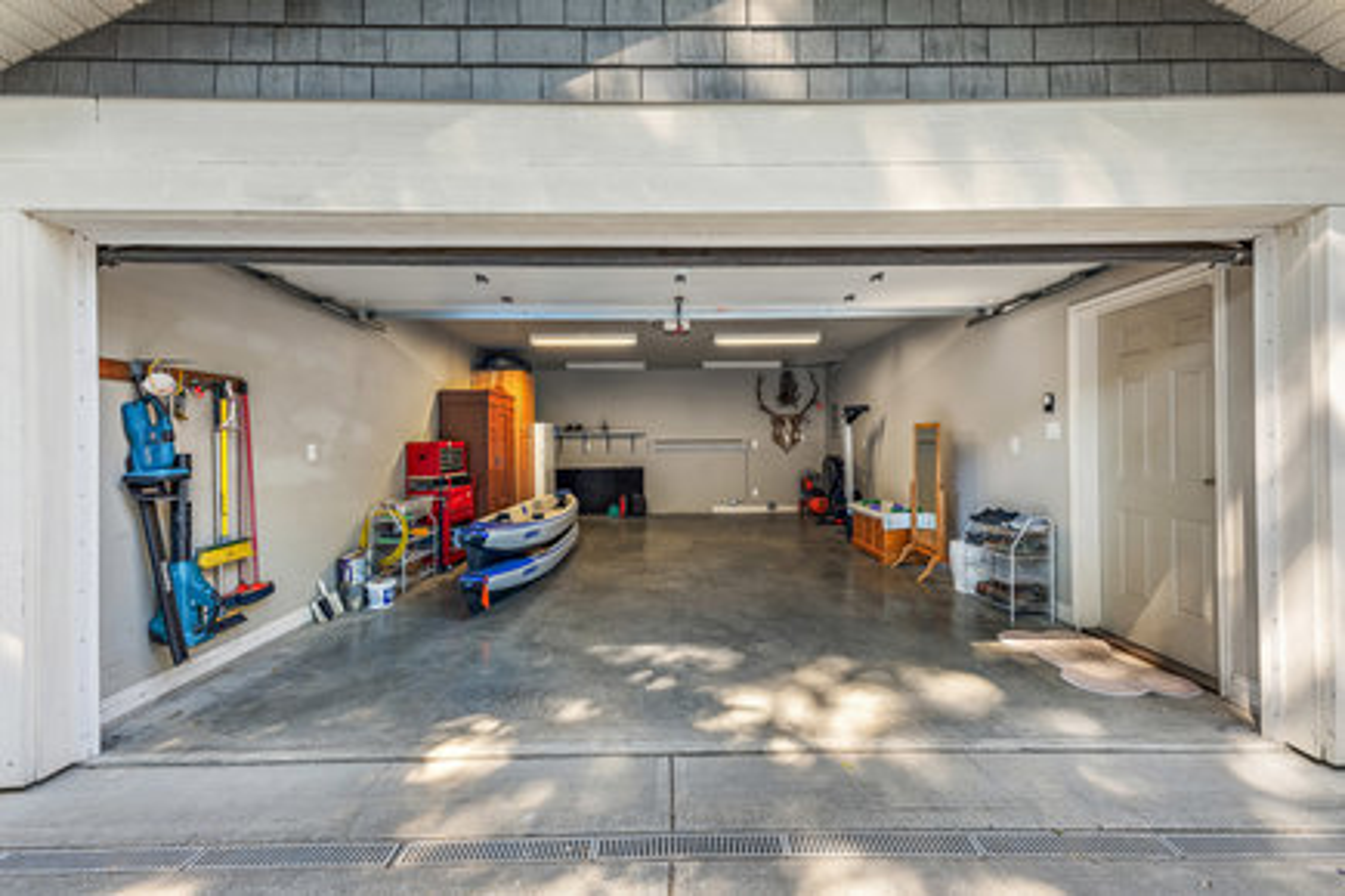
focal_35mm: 15
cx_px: 672
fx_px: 560
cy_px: 448
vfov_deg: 77.3
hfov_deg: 100.4
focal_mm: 15
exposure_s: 1/1.25
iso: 250
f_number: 9
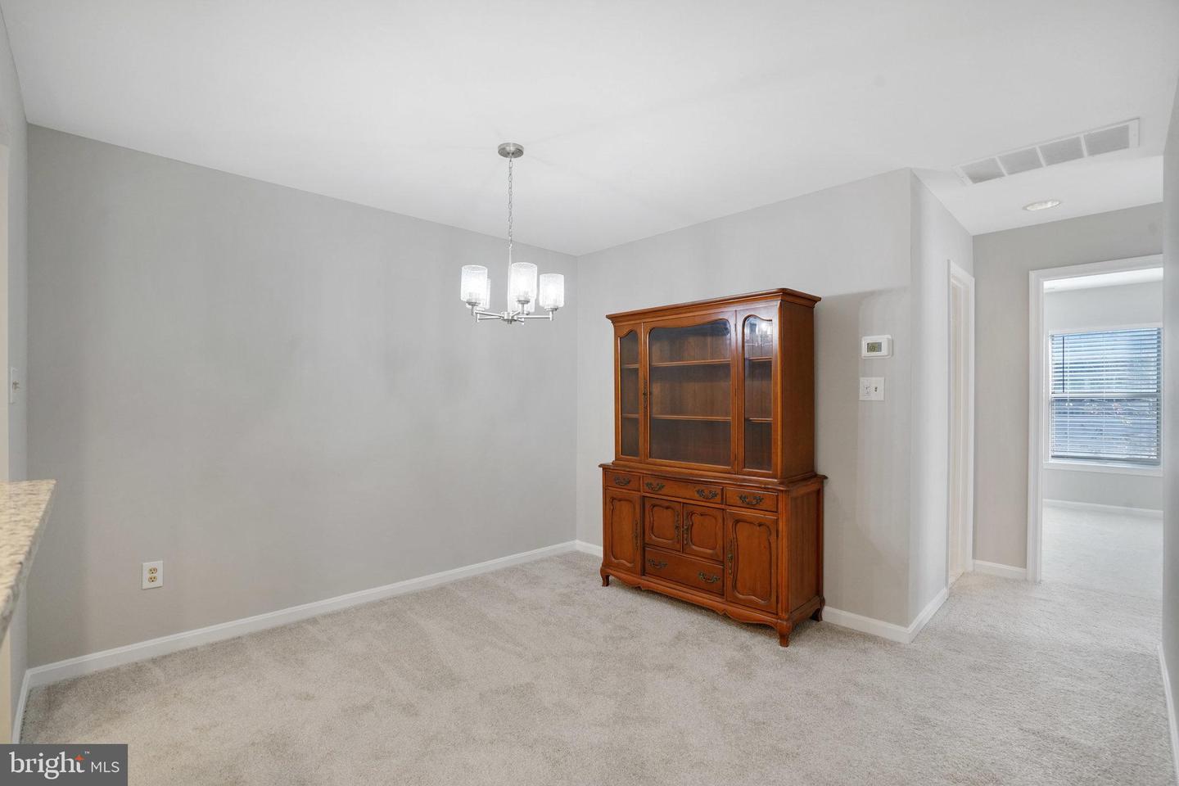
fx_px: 524
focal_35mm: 16
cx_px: 590
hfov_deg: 96.7
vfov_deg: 73.7
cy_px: 393
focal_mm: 16
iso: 1250
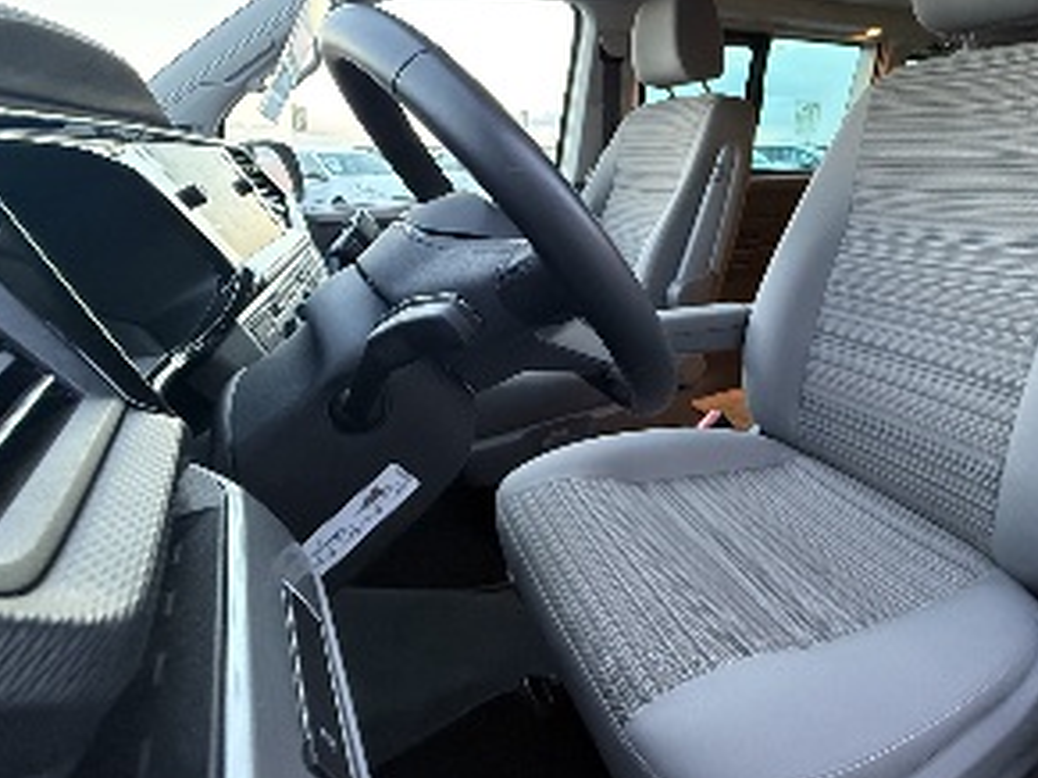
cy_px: 289
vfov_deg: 64.9
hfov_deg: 80.2
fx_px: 599
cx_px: 653
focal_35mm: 20
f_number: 2.2
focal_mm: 2.22
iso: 640
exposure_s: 1/60
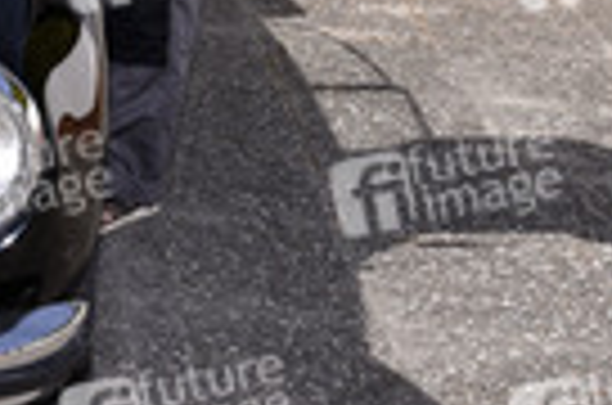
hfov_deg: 16.1
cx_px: -394
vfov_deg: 11.7
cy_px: -153
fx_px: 1917
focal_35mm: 113
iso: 320
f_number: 13
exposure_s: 1/160
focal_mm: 34
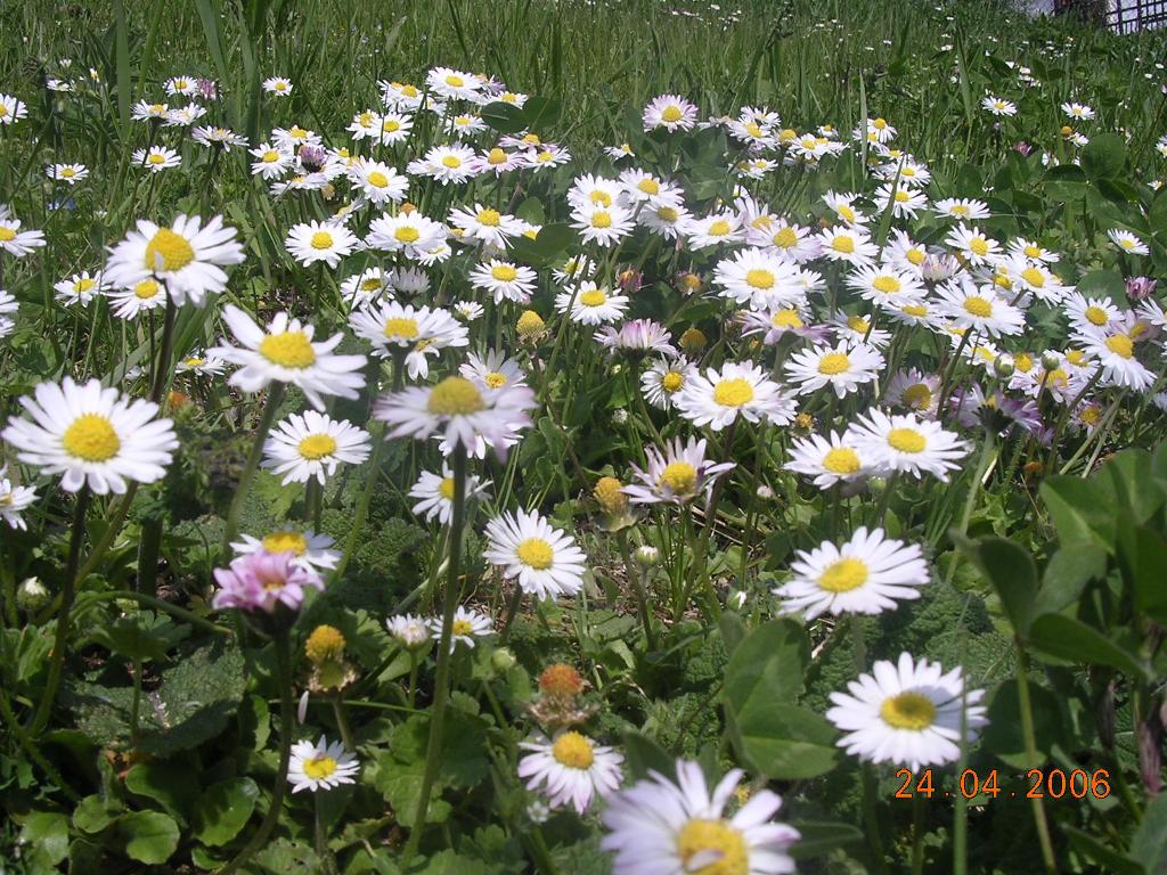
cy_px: 438
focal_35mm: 38
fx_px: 1281
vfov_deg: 37.7
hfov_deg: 49.0
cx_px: 584
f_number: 5.6
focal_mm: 5.8
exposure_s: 1/437
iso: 100
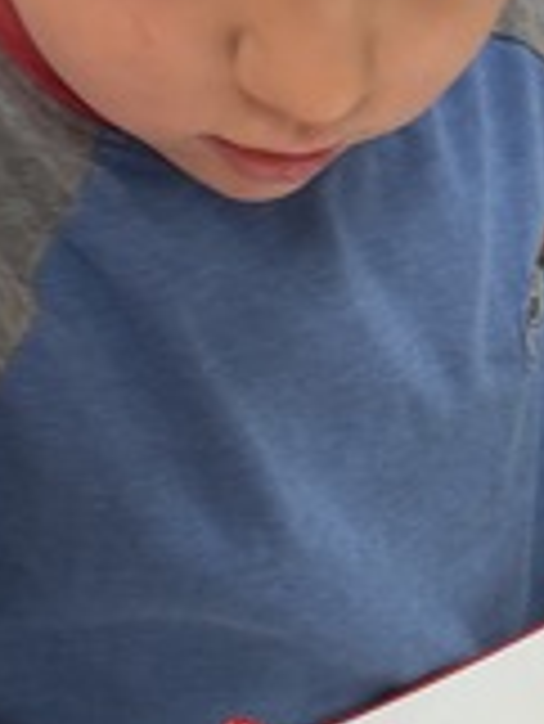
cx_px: 616
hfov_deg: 12.2
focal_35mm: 119
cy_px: 558
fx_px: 2490
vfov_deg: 16.4
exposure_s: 1/120
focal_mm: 6.76
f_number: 1.78
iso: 125
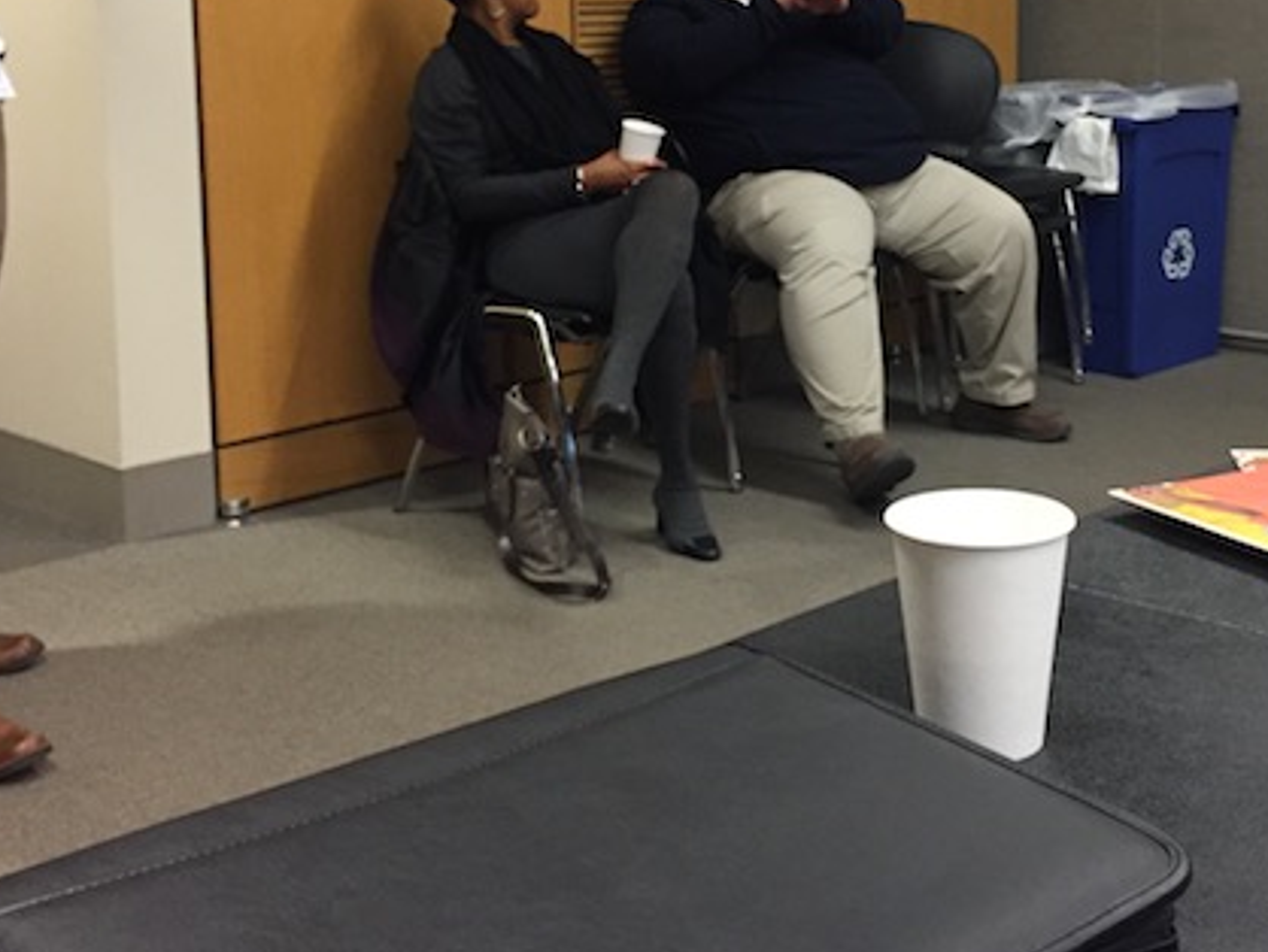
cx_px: 798
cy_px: 226
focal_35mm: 52
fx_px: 1906
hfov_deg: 36.6
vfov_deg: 27.6
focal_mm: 4.15
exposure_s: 1/30
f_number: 2.2
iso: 250
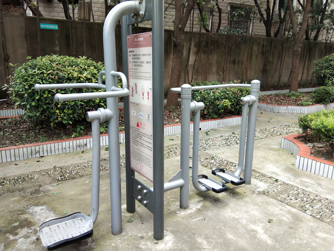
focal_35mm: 31
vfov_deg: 45.4
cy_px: 126
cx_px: 167
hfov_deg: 58.4
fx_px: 299
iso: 50
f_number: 2.2
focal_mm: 3.69
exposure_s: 1/162
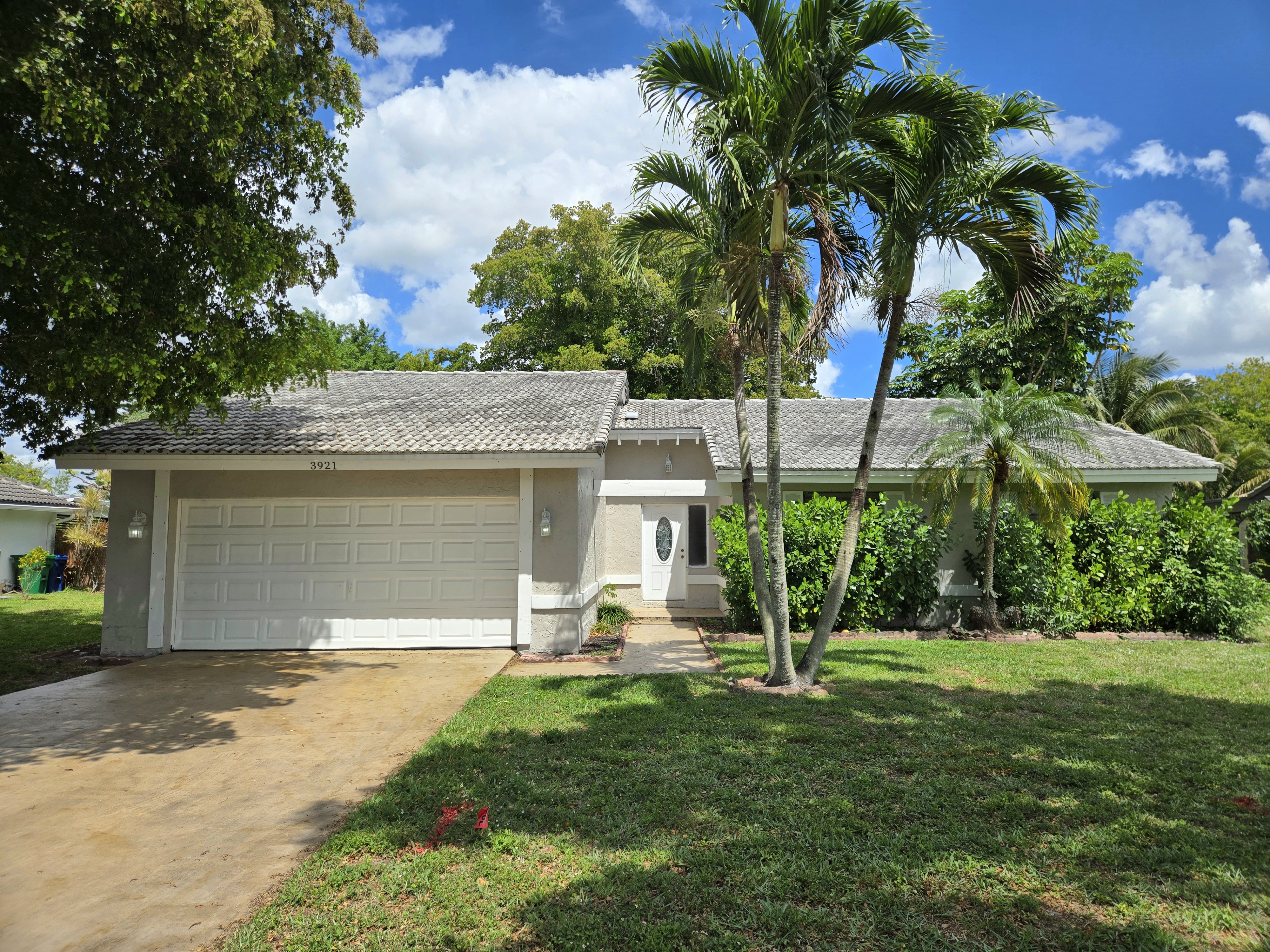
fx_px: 844
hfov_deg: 73.9
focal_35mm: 23
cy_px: 476
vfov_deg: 58.9
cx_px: 635
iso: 25
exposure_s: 1/2500
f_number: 1.8
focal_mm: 5.4
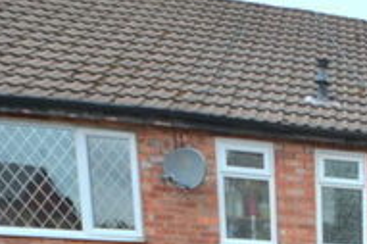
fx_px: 560
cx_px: 528
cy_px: 430
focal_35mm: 55
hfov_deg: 27.3
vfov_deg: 19.1
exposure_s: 1/125
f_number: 7.1
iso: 100
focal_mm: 10
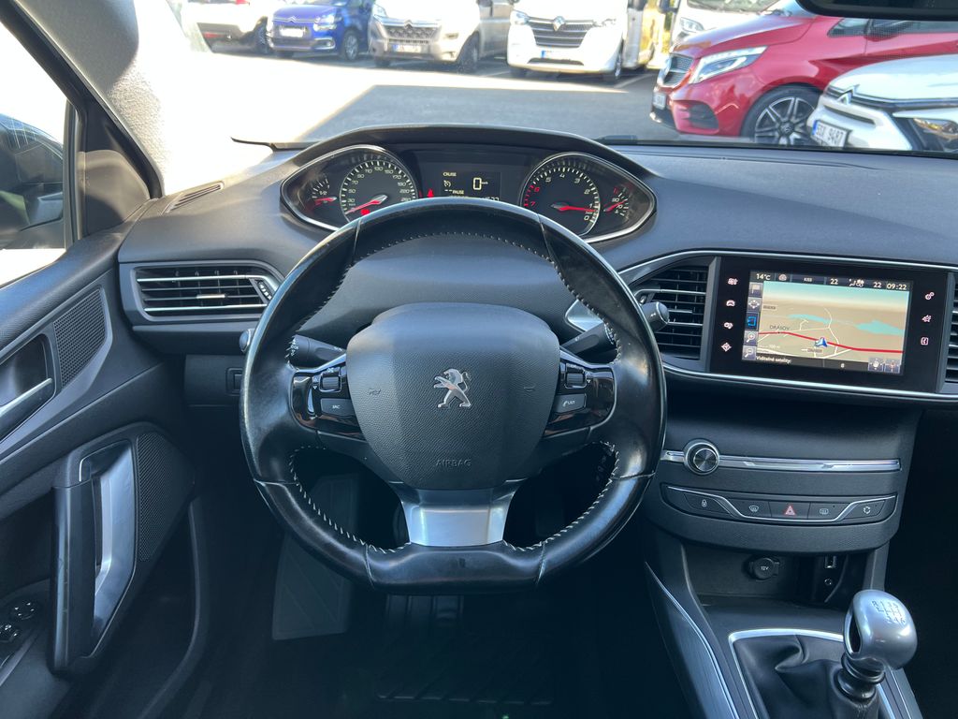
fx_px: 720
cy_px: 360
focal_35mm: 26
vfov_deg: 53.1
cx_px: 479
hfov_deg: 67.3
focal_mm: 5.7
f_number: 1.5
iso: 80
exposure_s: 1/121
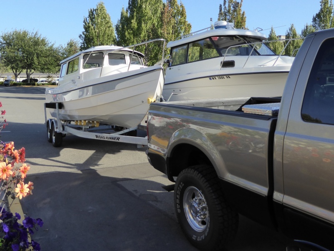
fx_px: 241
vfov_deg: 54.9
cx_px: 167
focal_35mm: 25
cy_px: 126
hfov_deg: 69.4
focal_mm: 4.3
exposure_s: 1/640
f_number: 3.3
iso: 200
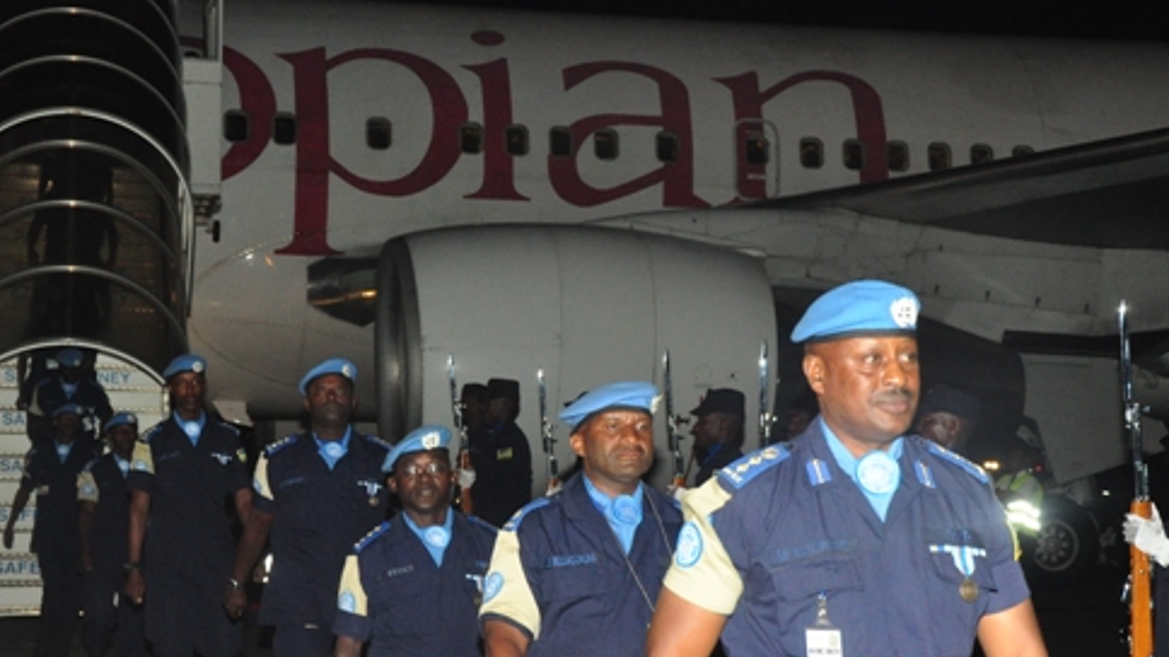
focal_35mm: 73
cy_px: 402
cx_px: 551
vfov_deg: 16.6
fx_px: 2253
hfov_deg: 29.1
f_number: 6.3
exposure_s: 1/100
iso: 1600
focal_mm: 35
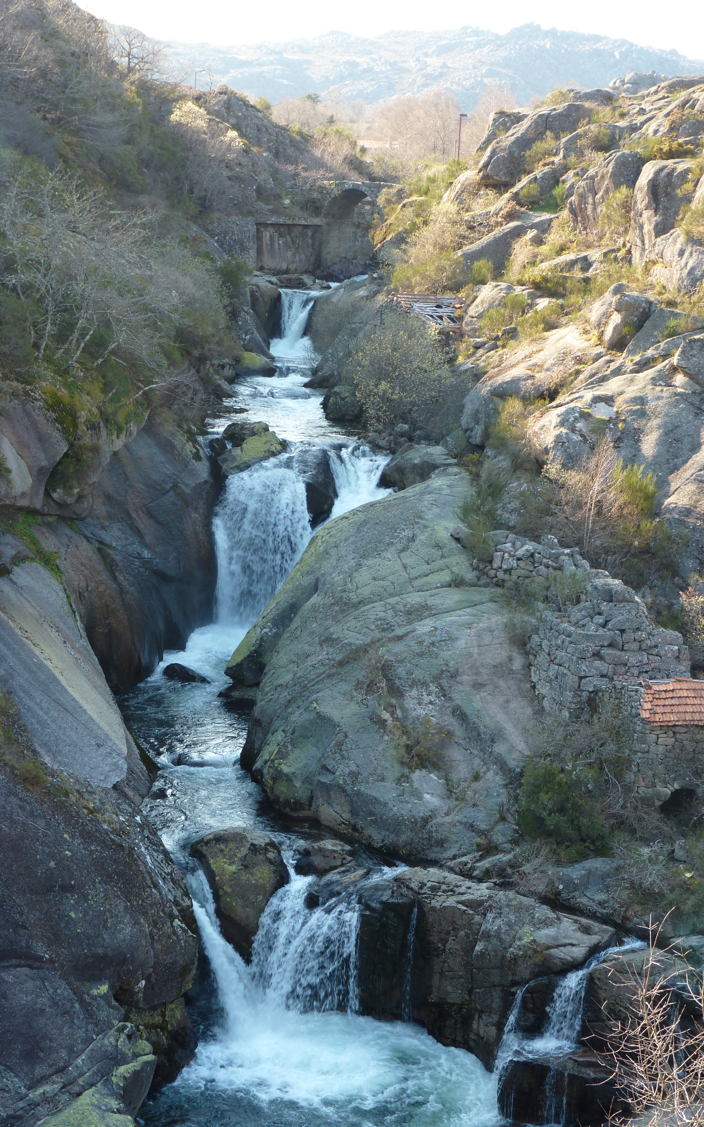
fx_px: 1995
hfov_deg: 20.0
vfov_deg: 31.5
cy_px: 564
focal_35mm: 65
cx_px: 403
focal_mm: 10.8
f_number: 3.2
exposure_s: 1/80
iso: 80
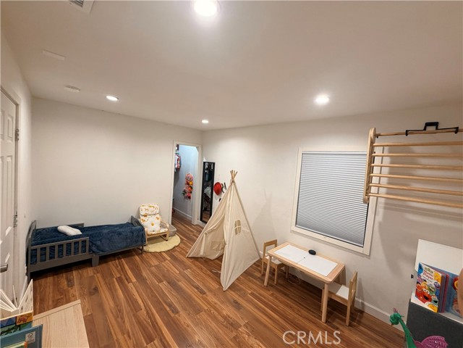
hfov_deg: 102.1
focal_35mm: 14
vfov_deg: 85.7
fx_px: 187
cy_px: 174
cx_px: 232
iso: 200
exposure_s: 1/60
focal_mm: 2.22
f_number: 2.2
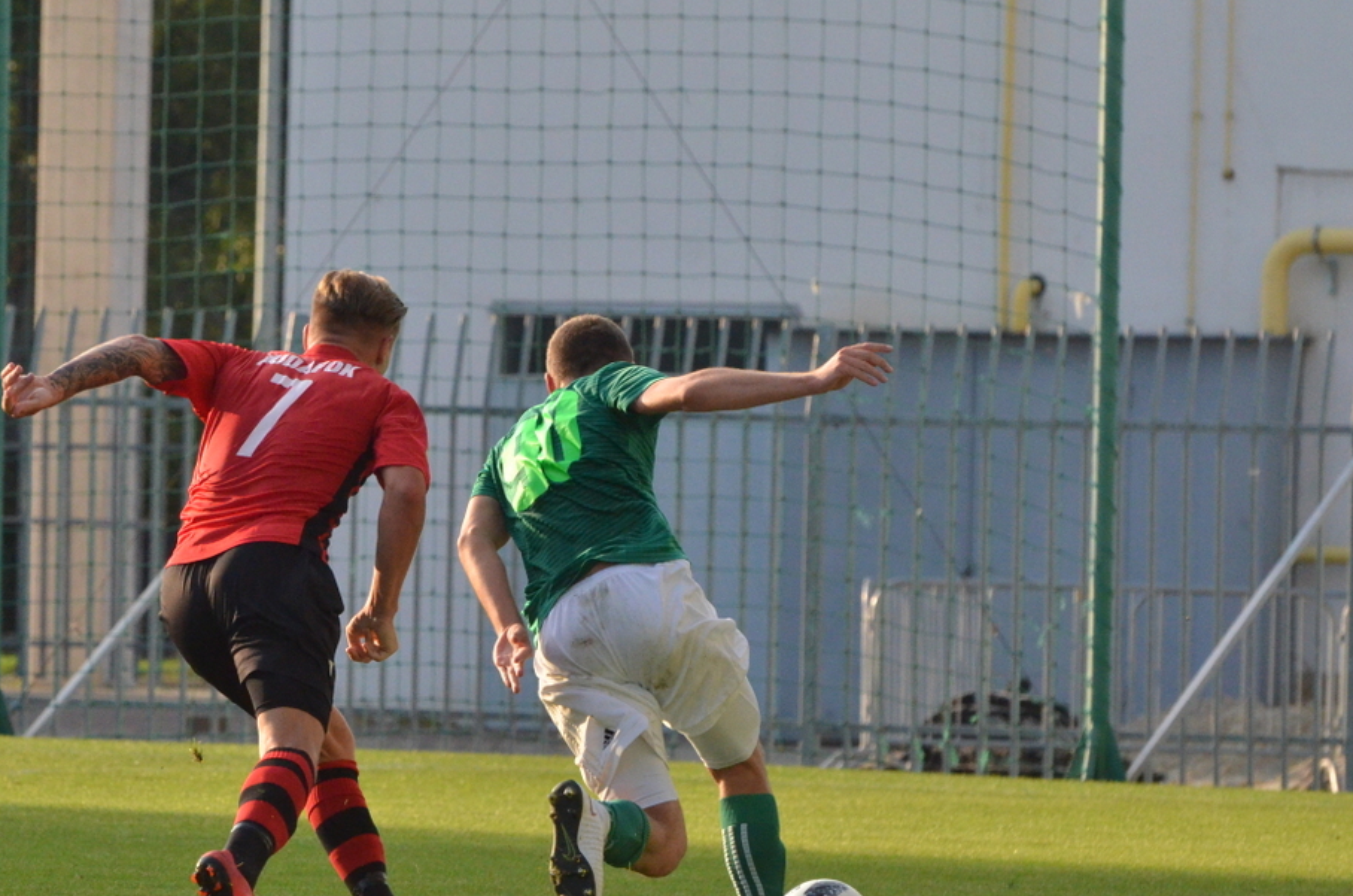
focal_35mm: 387
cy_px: 514
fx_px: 14499
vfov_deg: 3.5
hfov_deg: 5.3
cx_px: 469
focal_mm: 195
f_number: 7.1
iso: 2200
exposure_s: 1/3200
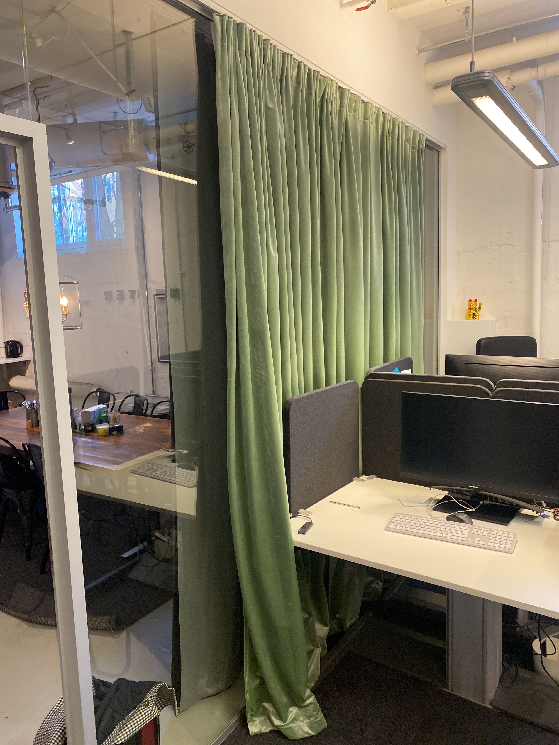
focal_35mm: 26
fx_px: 560
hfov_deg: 53.1
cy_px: 372
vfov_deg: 67.3
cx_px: 280
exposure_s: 1/50
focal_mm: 4.25
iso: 250
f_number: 1.8
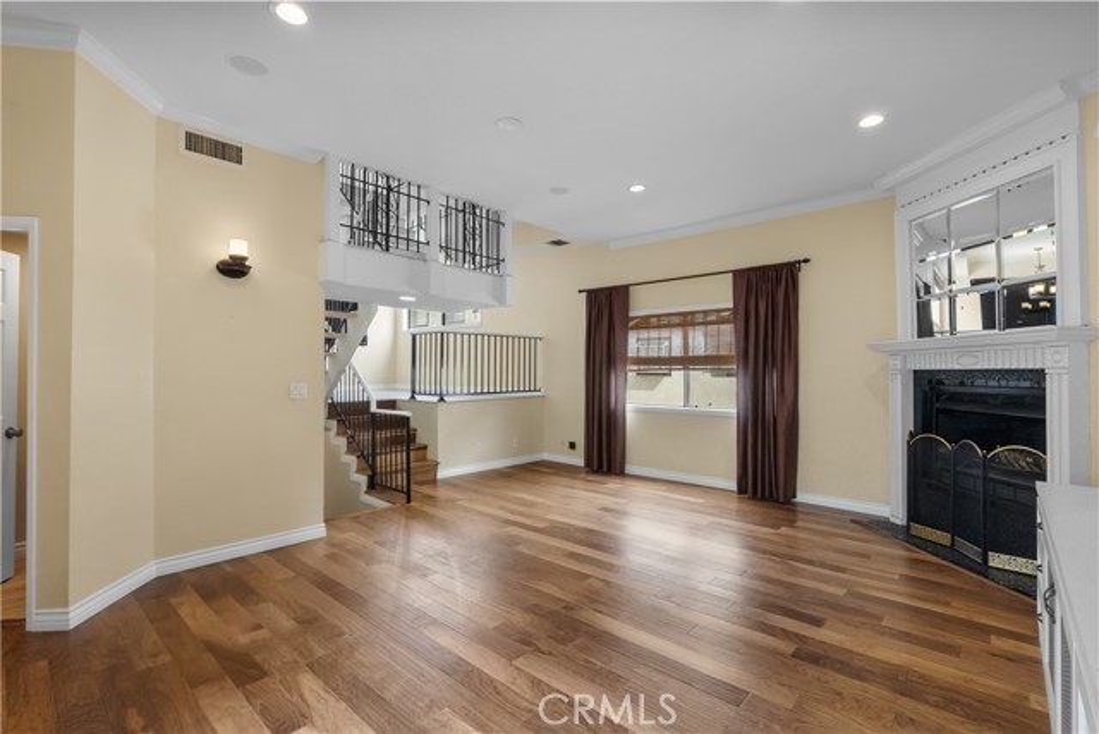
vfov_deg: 73.8
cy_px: 367
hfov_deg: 96.7
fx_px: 489
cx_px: 550
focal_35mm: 16
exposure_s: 1/50
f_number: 8
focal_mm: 16
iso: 2000
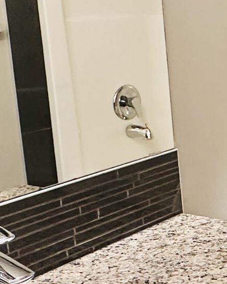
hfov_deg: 18.1
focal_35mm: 77
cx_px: 325
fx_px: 647
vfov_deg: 24.7
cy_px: 127
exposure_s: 1/60
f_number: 2.2
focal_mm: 2.22
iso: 320
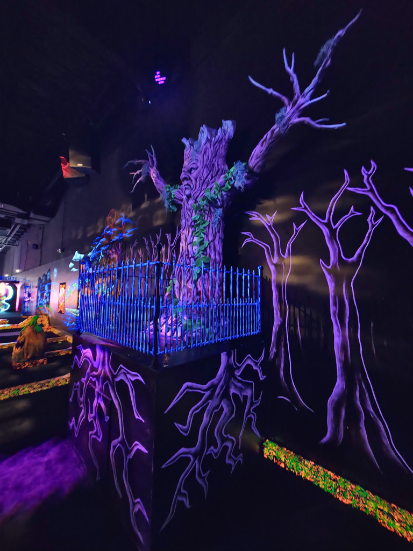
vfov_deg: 106.2
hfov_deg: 89.9
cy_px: 276
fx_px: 207
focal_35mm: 13
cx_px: 206
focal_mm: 2.2
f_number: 1.9
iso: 500
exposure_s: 1/8
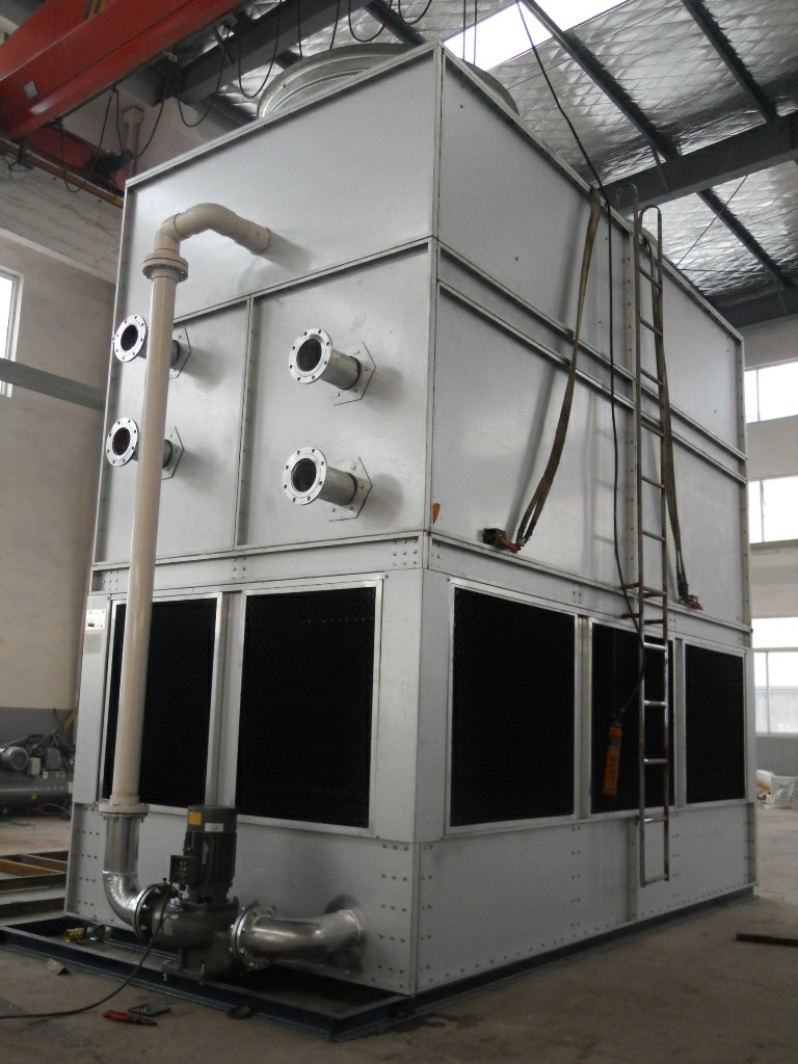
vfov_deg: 56.8
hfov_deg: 44.2
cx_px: 399
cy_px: 532
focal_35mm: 32
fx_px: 984
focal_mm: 5.7
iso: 400
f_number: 2.8
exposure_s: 1/125
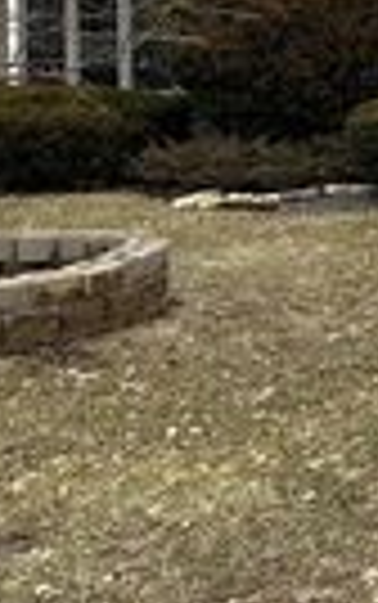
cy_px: -43
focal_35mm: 103
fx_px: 1694
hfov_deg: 11.4
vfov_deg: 19.4
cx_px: 765
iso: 32
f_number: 1.5
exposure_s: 1/121
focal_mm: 5.7
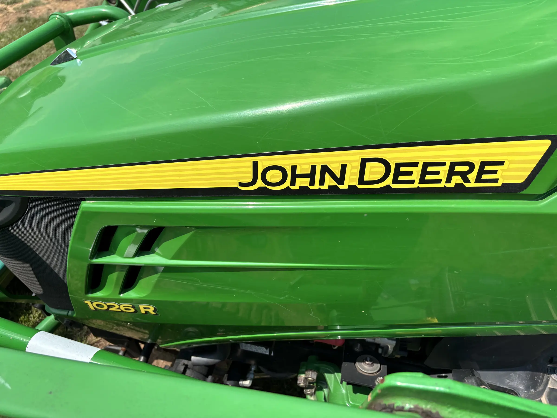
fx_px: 418
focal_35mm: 26
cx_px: 278
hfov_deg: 67.3
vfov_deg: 53.1
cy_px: 209
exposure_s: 1/2398
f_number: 1.6
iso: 50
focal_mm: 5.96
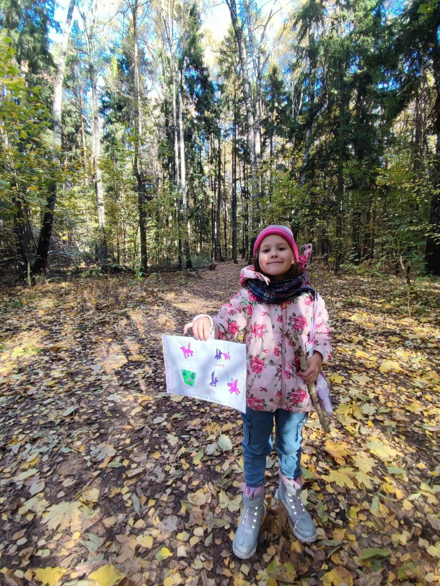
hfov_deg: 81.8
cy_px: 293
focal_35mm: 15
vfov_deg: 98.1
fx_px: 254
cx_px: 220
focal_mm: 1.65
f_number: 2.2
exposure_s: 1/100
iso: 61
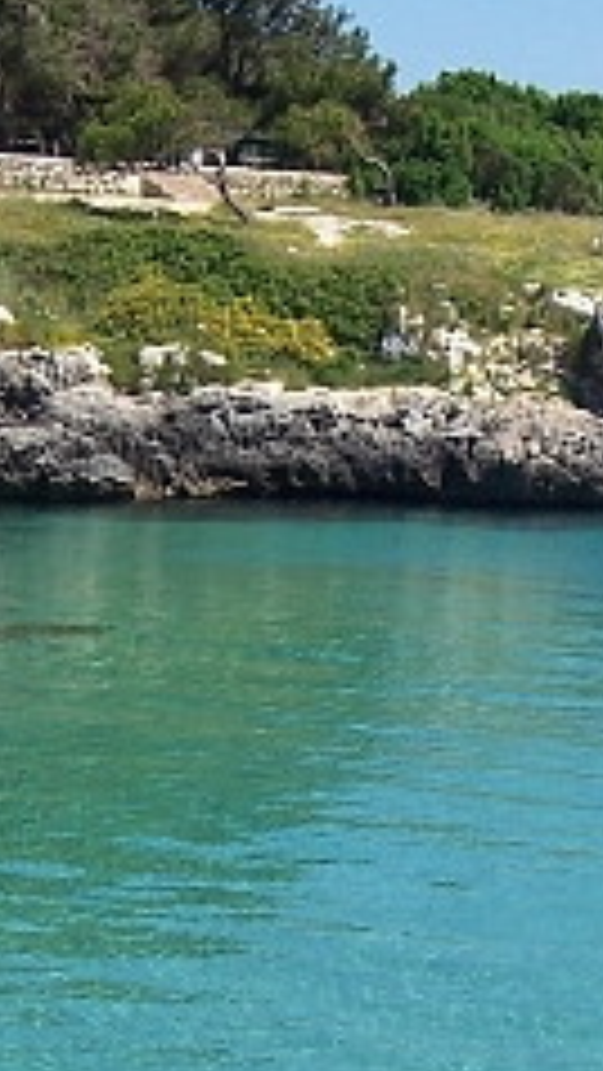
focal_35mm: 112
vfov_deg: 19.1
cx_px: 279
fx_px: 3181
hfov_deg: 10.8
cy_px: 648
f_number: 5.6
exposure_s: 1/500
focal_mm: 5.6
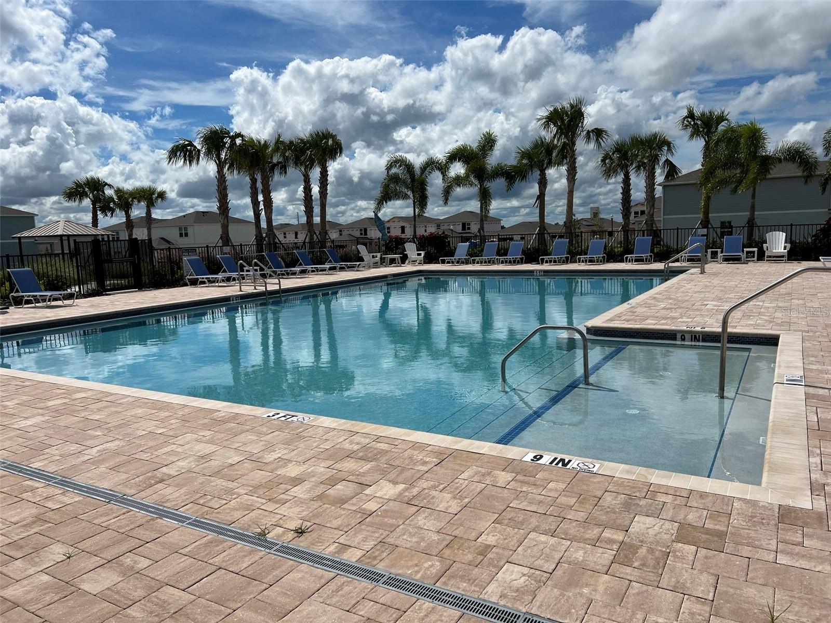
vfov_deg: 53.1
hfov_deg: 67.3
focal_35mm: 26
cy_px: 312
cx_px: 416
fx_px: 624
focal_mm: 5.7
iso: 50
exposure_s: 1/12658
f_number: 1.5
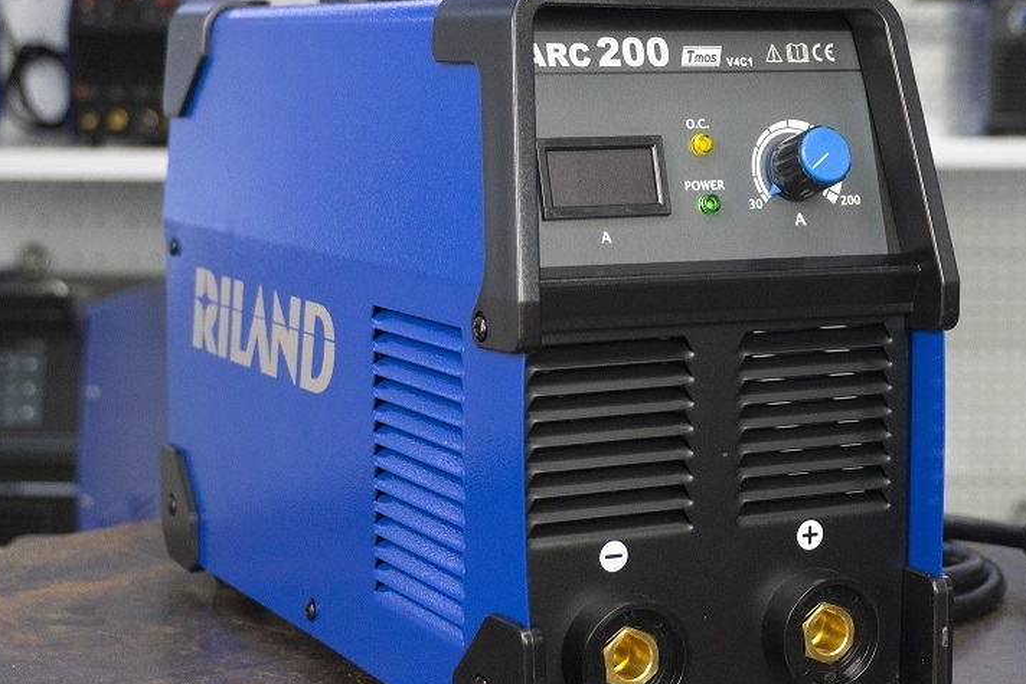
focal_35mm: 80
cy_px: 302
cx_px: 638
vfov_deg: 17.1
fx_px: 2280
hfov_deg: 25.3
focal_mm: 38
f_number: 5.6
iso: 2000
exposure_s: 1/160
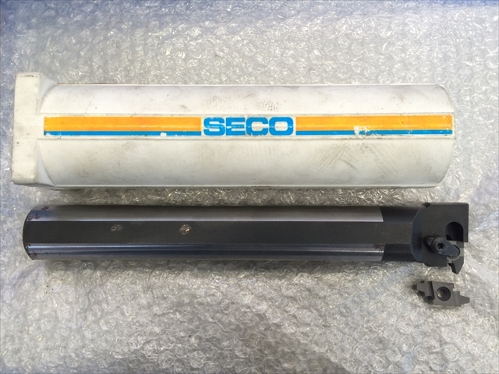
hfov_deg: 61.7
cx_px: 250
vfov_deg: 48.2
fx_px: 418
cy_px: 187
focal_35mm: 29
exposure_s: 1/30
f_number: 2.2
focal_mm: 4.15
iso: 64
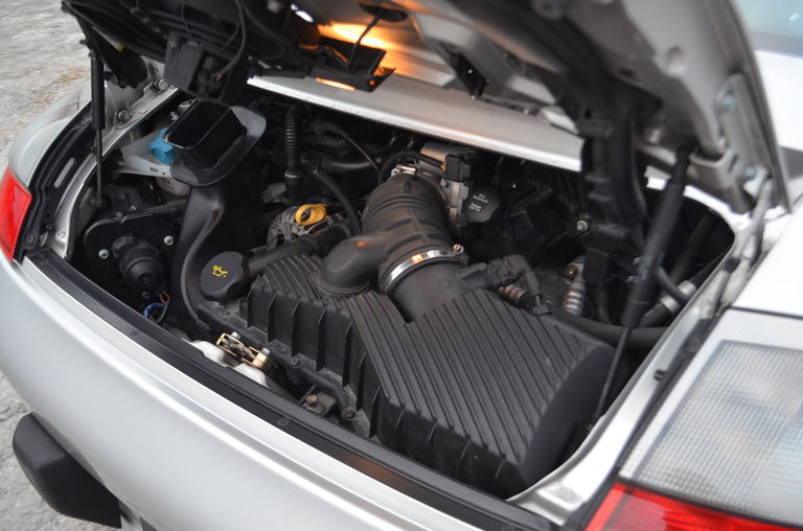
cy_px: 266
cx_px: 402
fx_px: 801
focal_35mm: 36
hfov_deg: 53.2
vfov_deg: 36.7
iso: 1100
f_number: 4
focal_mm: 24
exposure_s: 1/30
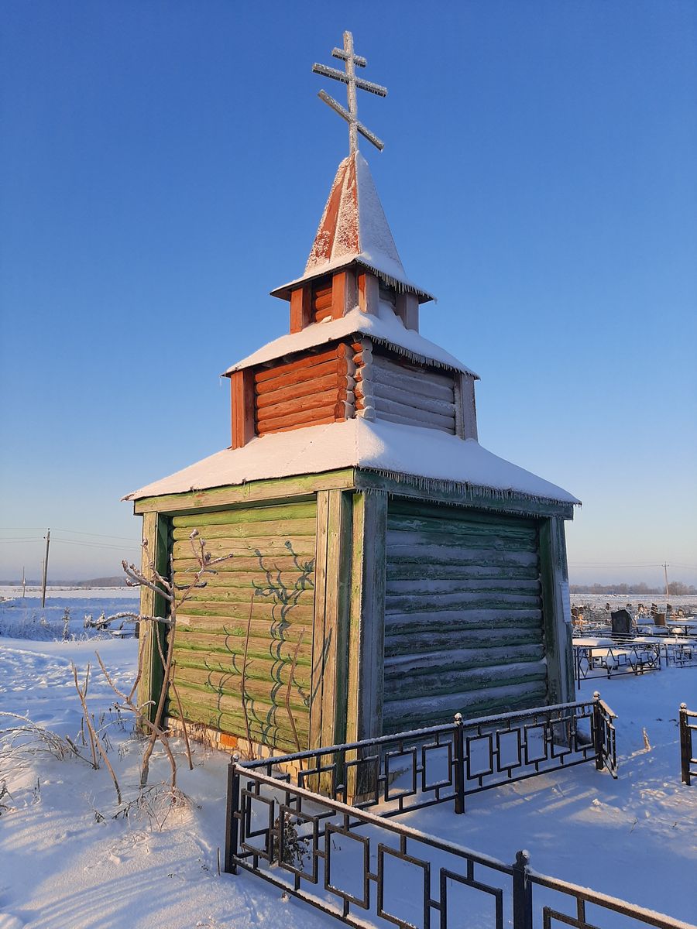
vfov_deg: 65.3
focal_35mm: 27
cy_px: 464
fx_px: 725
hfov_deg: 51.4
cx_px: 348
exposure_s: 1/754
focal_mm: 3.93
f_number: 1.7
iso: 40
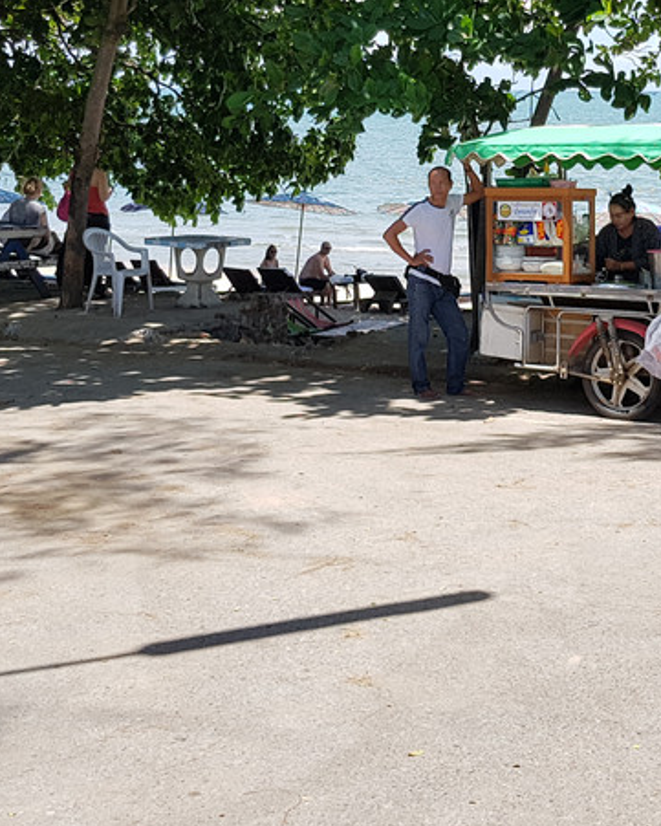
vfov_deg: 30.8
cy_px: 190
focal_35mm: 60
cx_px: 517
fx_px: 1467
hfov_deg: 25.0
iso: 40
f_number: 1.7
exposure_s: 1/1308
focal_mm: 4.2
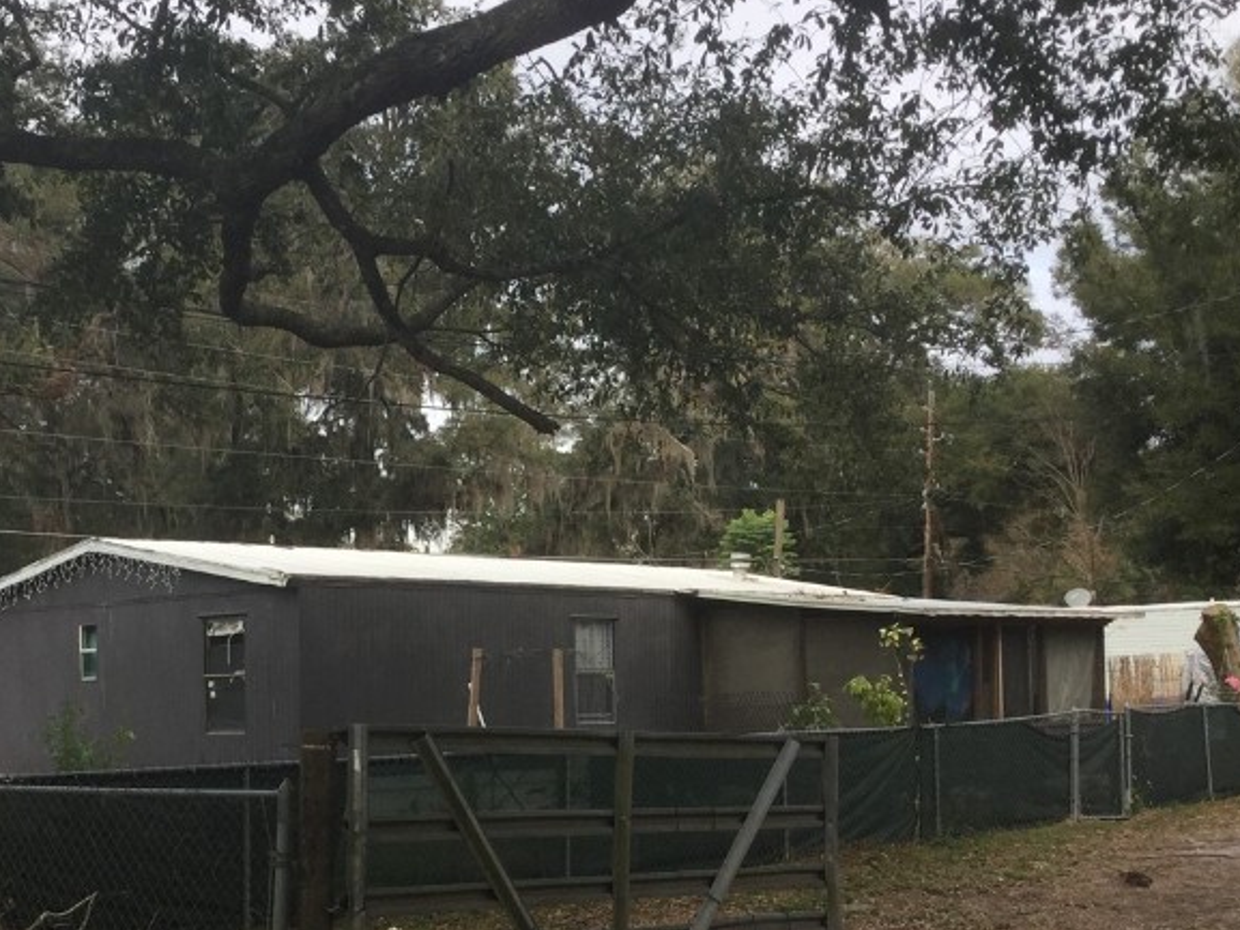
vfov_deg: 26.4
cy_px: 623
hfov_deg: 34.7
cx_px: 443
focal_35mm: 55
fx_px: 1971
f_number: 2.4
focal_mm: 3.3
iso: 25
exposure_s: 1/267
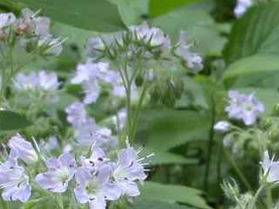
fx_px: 2877
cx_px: 336
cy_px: 351
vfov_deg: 4.1
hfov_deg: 5.5
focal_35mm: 357
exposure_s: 1/8
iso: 100
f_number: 7.9
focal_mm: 22.3
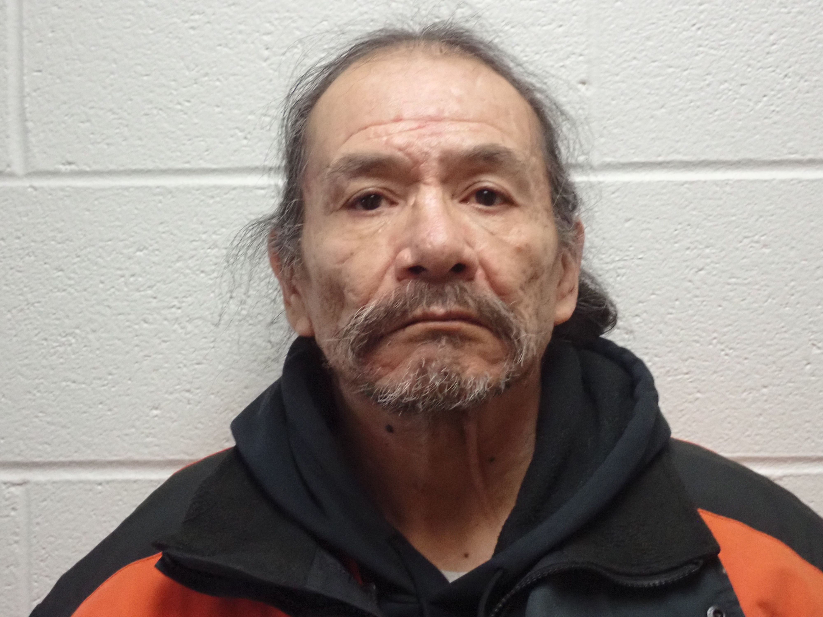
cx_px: 412
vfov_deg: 19.1
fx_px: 1831
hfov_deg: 25.3
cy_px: 308
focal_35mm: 77
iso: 1250
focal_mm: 13.65
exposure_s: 1/80
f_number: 4.1
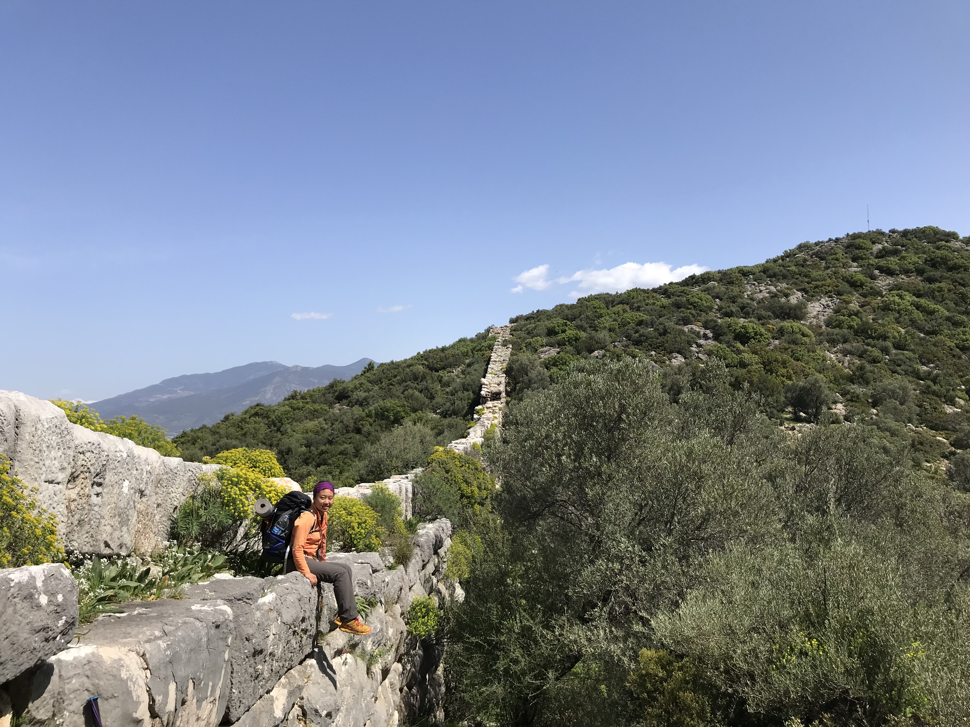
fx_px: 785
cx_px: 485
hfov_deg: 63.4
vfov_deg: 49.7
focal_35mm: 28
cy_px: 364
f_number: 1.8
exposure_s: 1/2519
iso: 20
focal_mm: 3.99
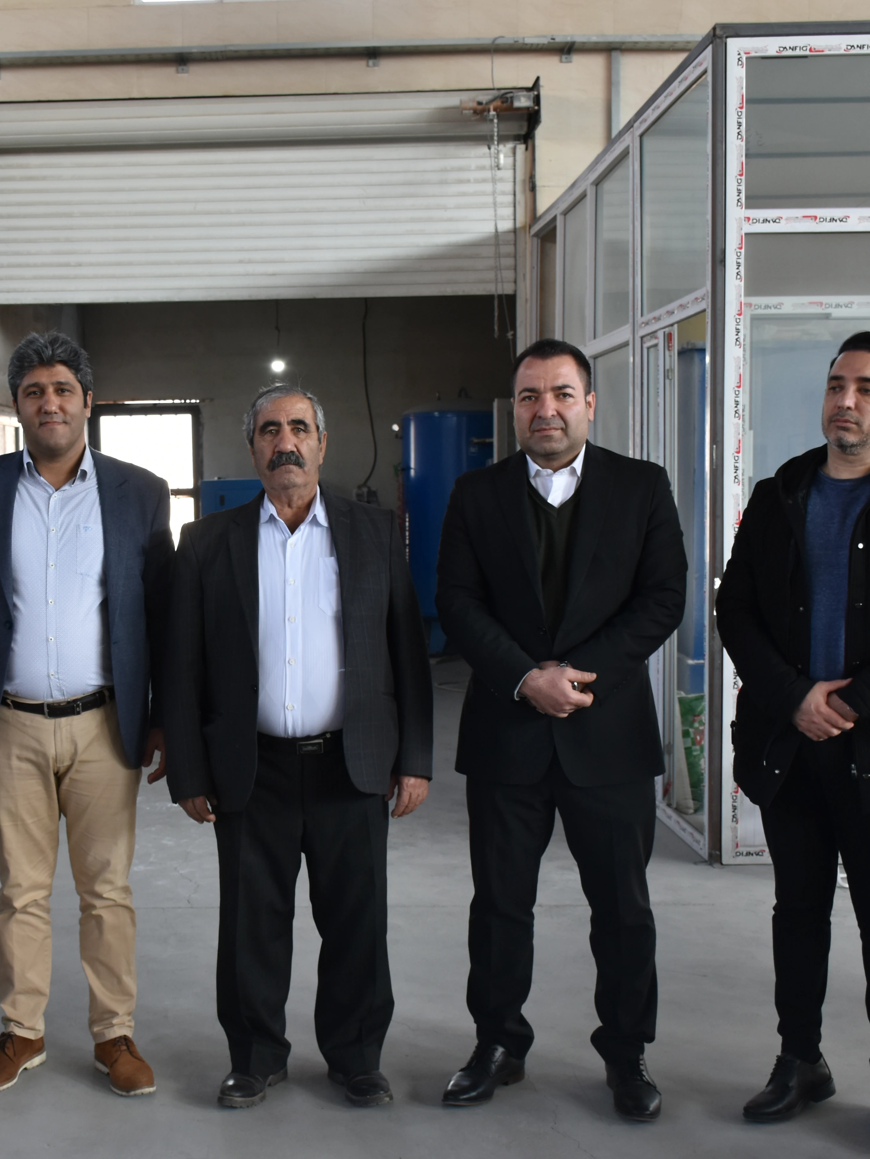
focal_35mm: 52
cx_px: 230
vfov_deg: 36.8
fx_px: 1742
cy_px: 608
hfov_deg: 27.7
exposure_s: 1/80
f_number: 5
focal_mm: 22
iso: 400
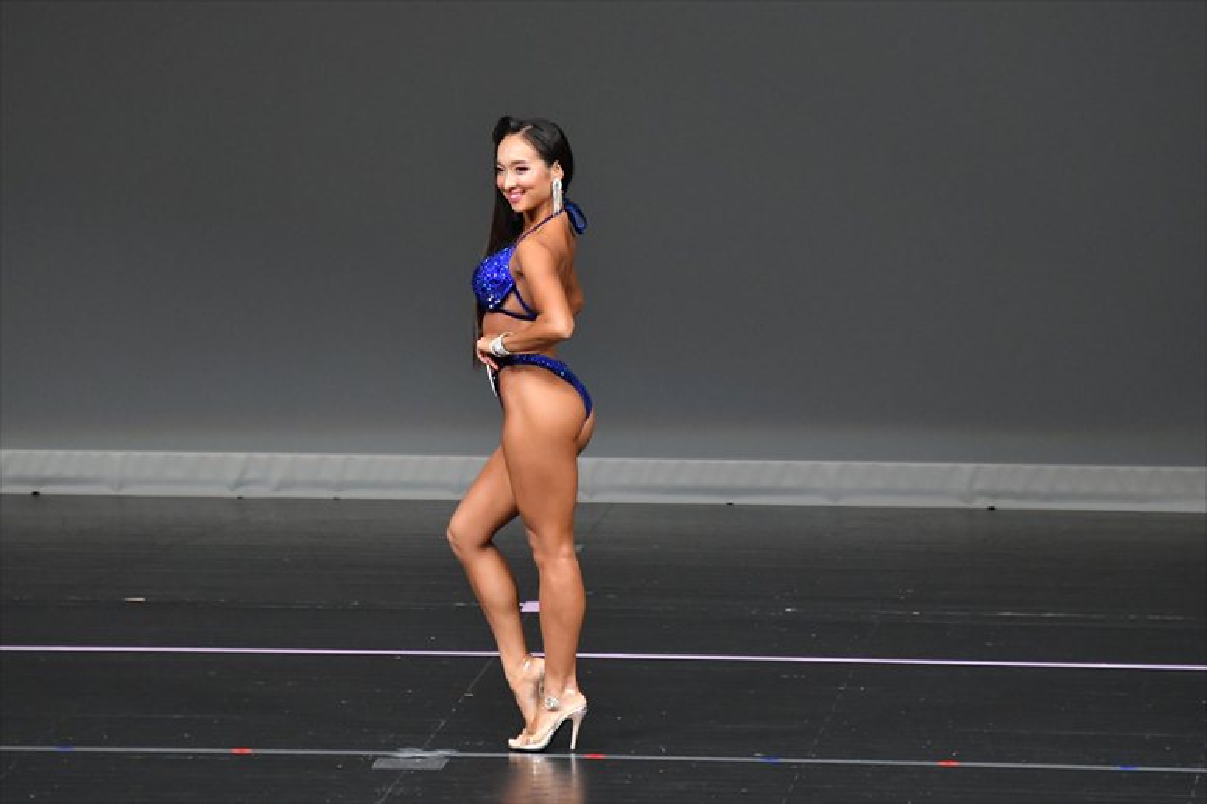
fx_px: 11562
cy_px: 402
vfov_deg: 4.0
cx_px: 604
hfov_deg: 6.0
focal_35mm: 345
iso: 4000
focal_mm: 230
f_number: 5.6
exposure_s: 1/400
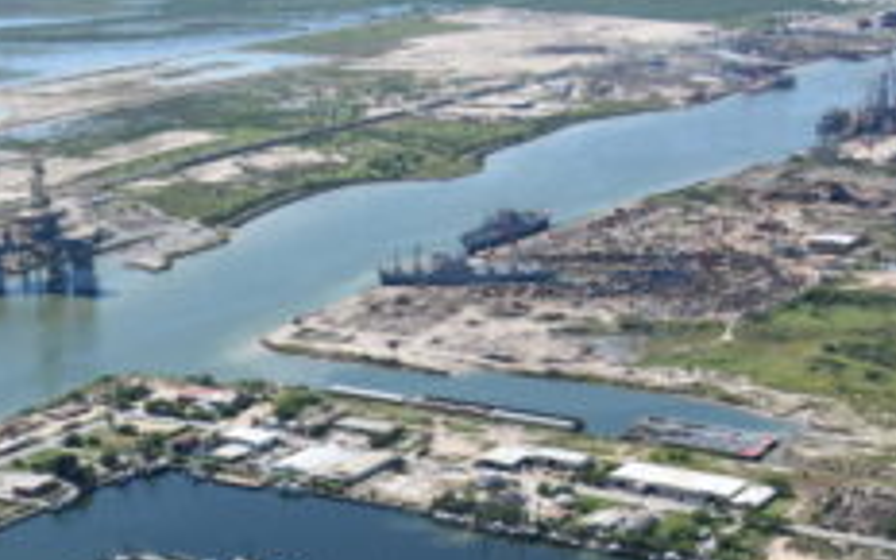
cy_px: 743
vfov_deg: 15.6
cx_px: 182
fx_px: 1929
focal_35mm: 79
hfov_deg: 25.7
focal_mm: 24
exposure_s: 1/1000
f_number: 4.5
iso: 100
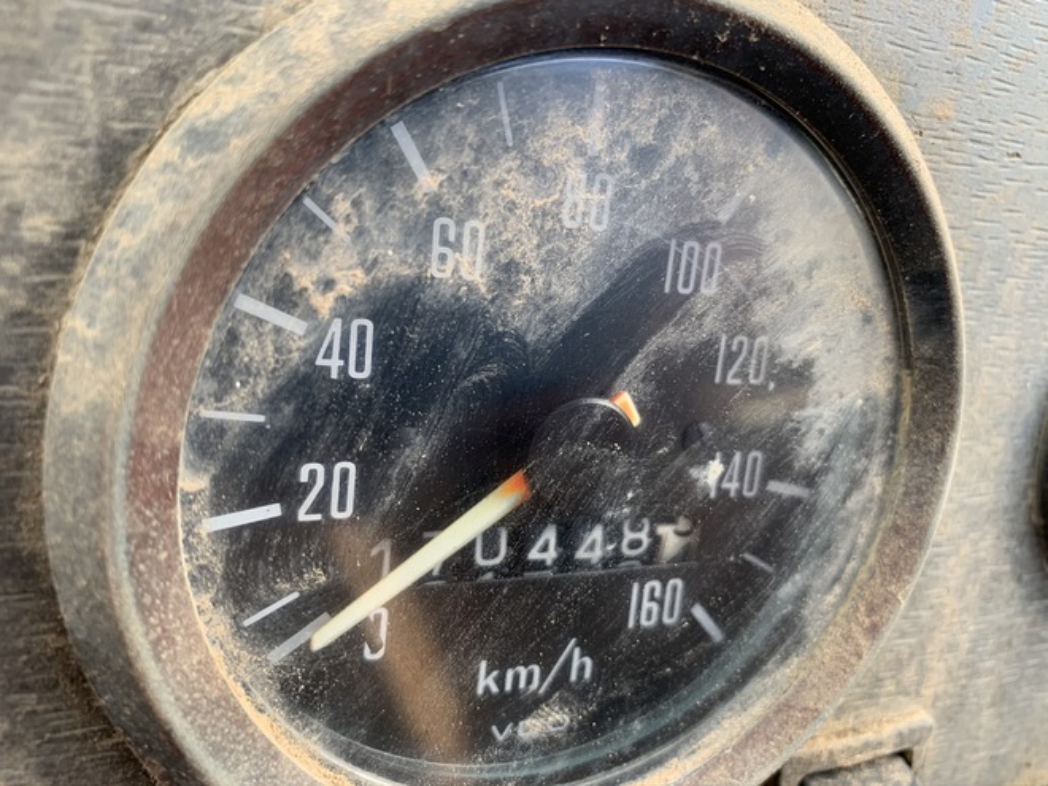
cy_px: 393
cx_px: 524
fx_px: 787
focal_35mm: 26
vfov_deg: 53.1
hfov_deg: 67.3
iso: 100
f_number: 1.8
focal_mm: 4.25
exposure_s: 1/90
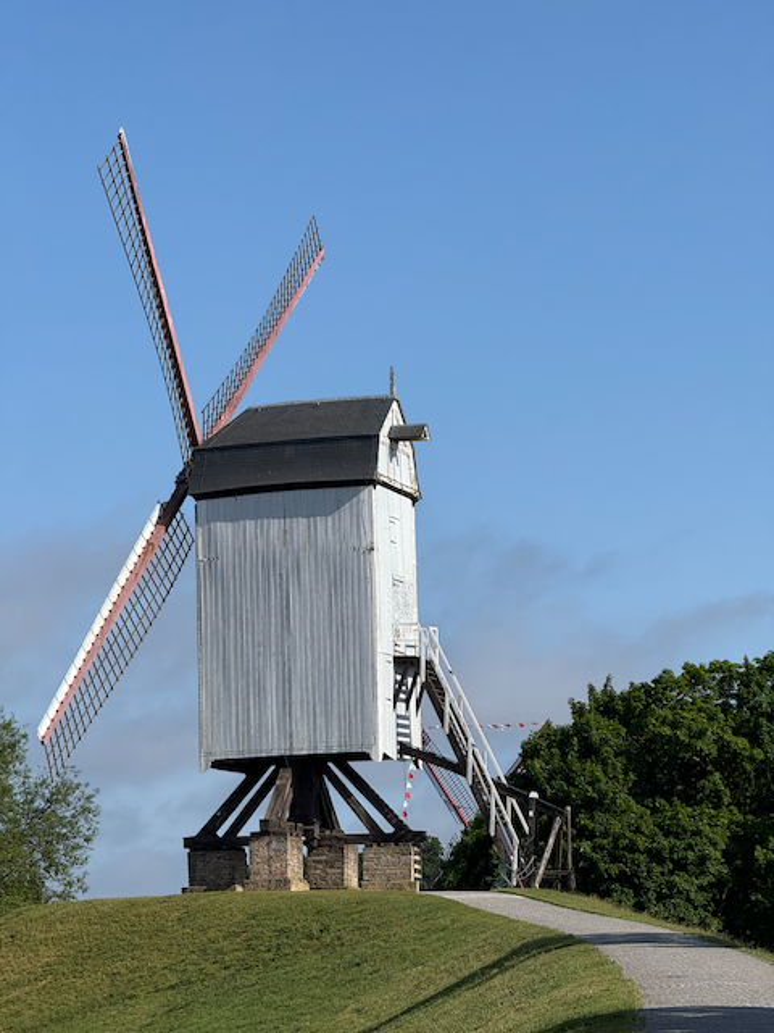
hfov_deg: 12.3
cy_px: 516
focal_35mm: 120
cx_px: 387
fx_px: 3578
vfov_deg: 16.4
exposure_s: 1/2024
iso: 50
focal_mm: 15.66
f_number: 2.8
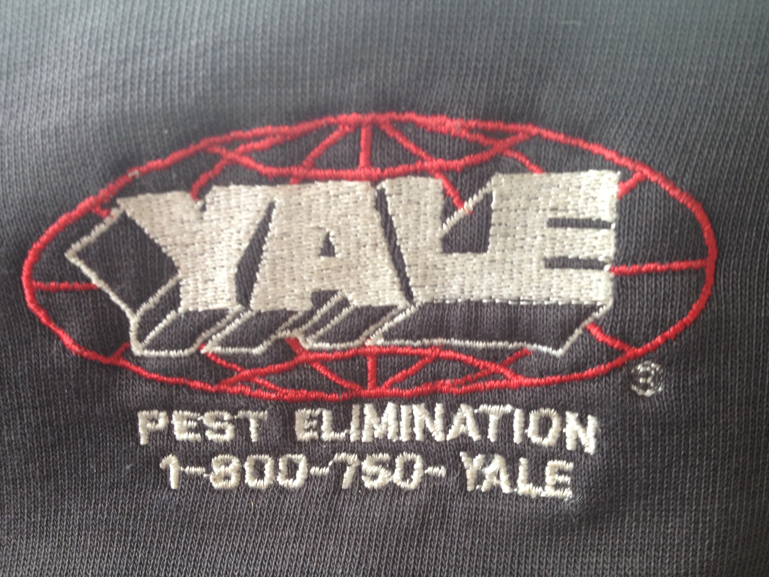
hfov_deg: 52.6
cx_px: 384
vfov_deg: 40.7
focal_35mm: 35
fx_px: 778
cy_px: 288
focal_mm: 4.28
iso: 50
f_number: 2.4
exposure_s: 1/30
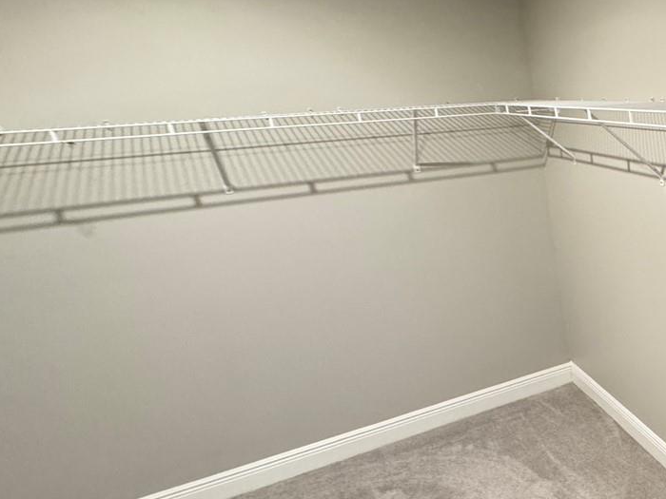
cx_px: 744
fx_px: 616
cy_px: 263
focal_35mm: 32
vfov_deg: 44.1
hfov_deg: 43.2
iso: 320
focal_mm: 2.22
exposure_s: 1/60
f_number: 2.2
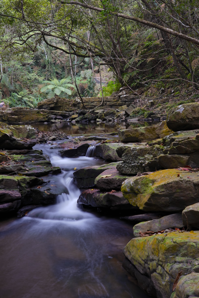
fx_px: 357
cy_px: 149
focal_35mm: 43
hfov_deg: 31.2
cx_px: 100
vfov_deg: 45.4
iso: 50
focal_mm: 43
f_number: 13
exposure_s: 3.2
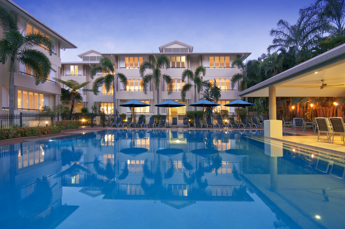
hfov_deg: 95.0
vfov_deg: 71.9
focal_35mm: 16
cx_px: 172
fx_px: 158
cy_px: 114
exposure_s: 1/1.25
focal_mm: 11
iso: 400
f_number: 5.6
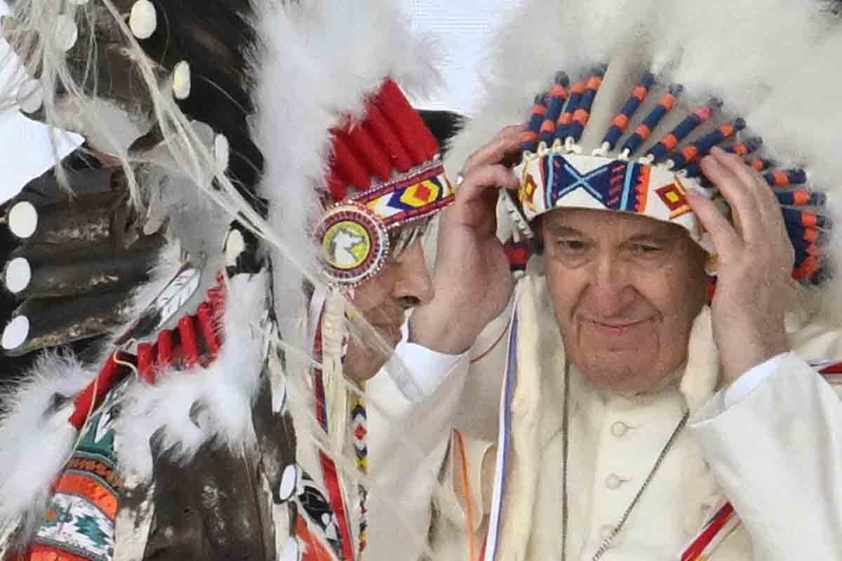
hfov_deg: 5.2
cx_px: 421
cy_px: 280
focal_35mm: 400
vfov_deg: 3.4
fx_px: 9355
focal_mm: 400
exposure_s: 1/2000
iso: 3200
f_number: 11
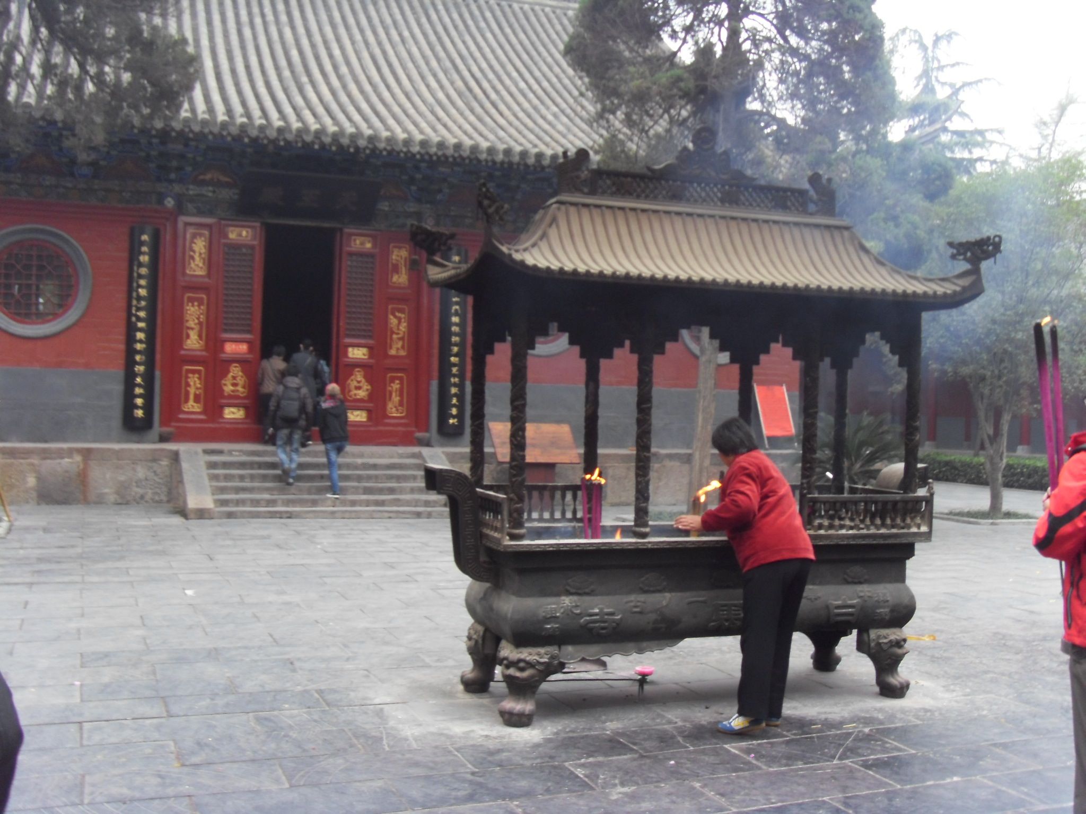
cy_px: 407
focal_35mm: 39
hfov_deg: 47.9
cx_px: 543
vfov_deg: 36.8
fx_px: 1224
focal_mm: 6.6
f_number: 3.5
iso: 200
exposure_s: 1/45
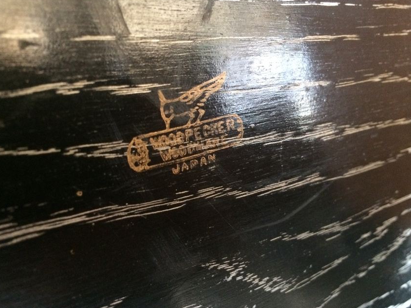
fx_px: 380
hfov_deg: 56.8
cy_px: 150
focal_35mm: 32
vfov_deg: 44.2
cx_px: 193
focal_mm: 4.12
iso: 320
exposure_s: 1/15
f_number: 2.2
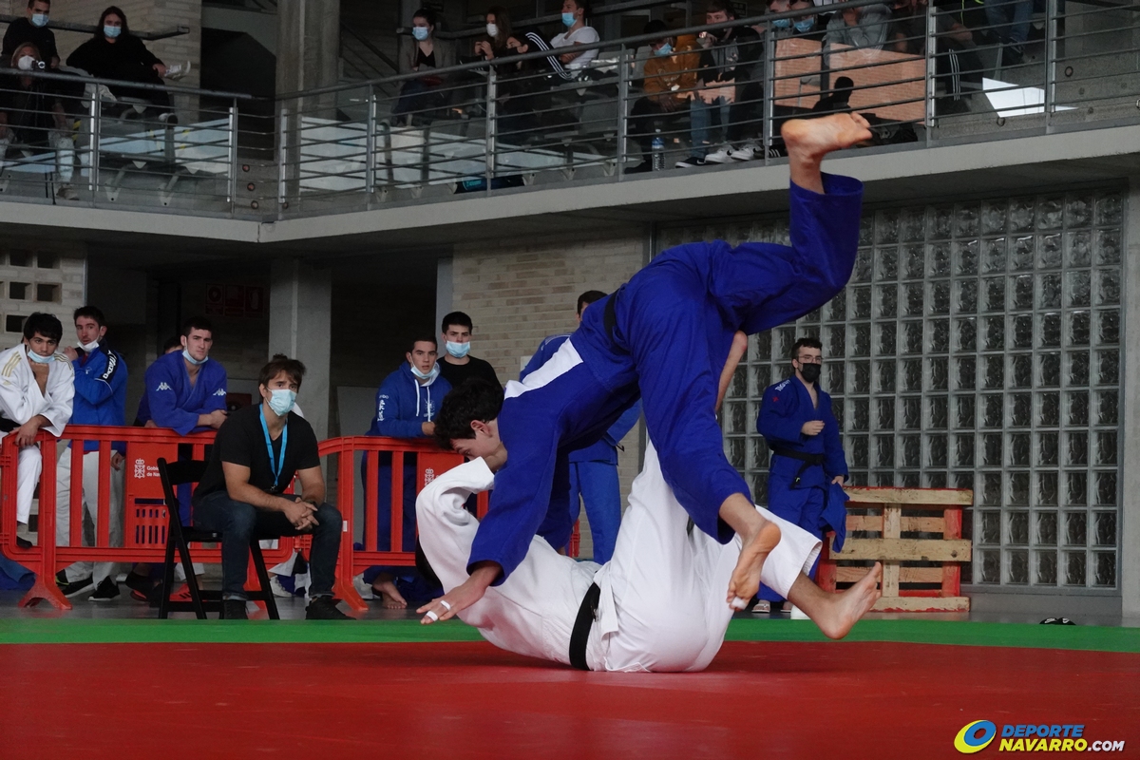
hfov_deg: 17.8
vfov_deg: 11.9
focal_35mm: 115
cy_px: 380
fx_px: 3641
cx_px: 570
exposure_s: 1/800
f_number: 4.5
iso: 2500
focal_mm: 41.93
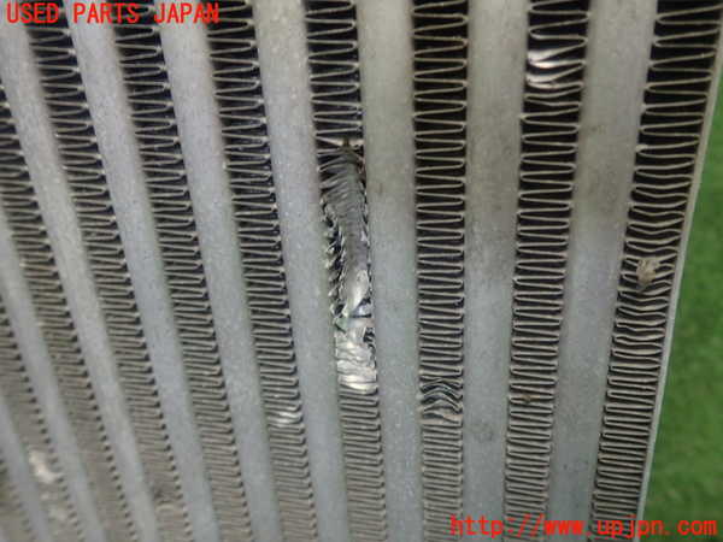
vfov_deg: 46.8
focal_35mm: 30
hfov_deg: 60.0
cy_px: 271
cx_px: 362
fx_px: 627
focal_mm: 5.4
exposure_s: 1/40
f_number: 2.3
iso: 200
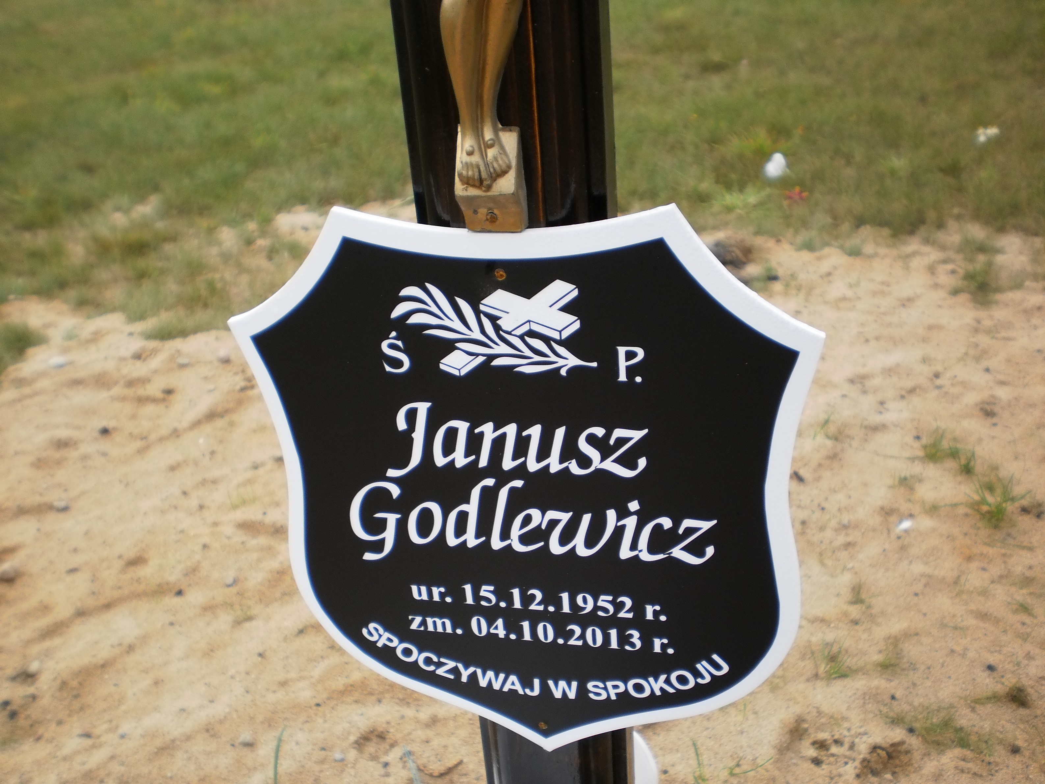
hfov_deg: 51.4
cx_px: 522
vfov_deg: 39.7
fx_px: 1087
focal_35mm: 36
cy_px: 392
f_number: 3.1
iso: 100
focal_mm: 6.3
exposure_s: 1/250
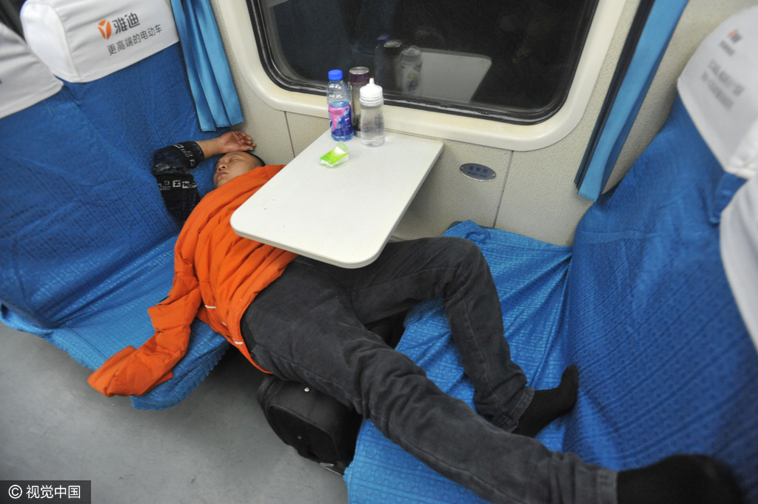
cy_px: 252
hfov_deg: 93.3
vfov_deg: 70.3
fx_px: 358
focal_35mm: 17
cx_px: 379
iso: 3200
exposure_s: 1/8
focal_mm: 17
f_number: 4
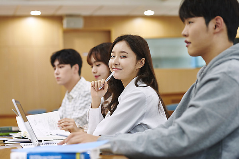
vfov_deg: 16.1
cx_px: 120
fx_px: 565
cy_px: 80
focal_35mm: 85
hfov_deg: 23.9
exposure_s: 1/160
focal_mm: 85
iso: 1000
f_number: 2.8
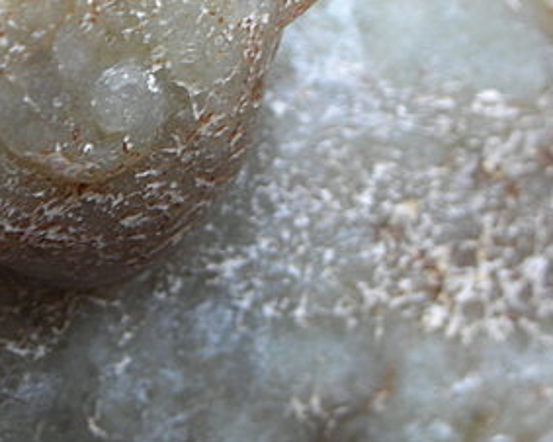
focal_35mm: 126
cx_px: 109
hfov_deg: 15.2
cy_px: 163
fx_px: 2061
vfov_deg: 12.2
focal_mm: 12.2
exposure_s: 1/11.5
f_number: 4.4
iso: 50
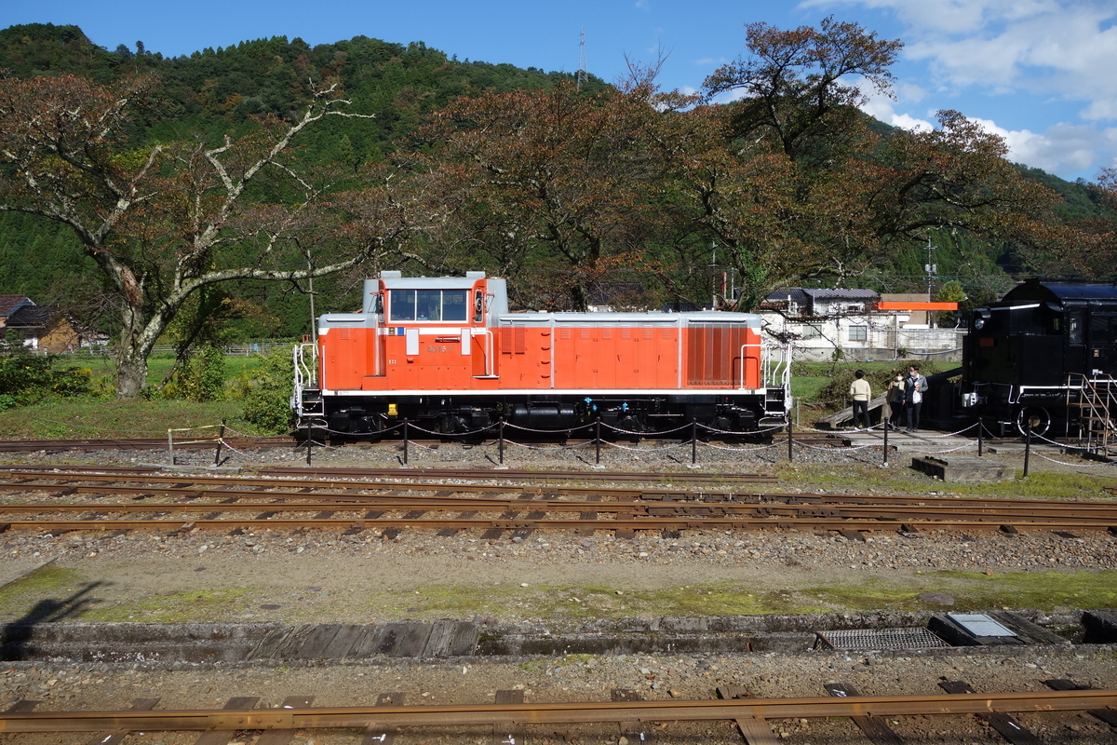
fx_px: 869
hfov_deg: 65.5
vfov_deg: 46.4
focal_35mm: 28
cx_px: 558
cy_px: 372
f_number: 5.6
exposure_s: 1/500
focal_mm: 10.4
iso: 125
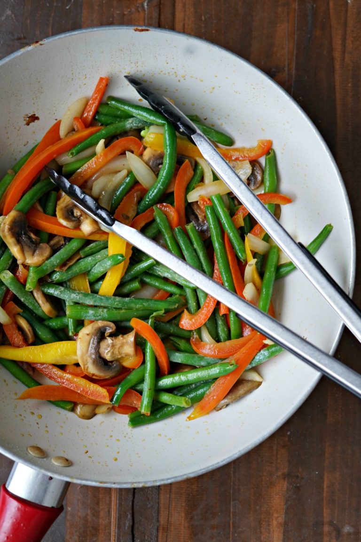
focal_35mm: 50
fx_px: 752
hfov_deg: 27.0
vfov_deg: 39.6
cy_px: 271
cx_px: 180
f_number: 4
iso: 640
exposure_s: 1/160
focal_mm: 50
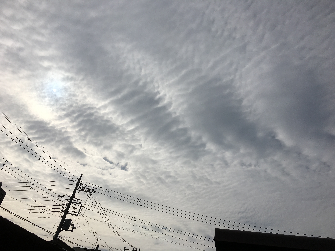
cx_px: 168
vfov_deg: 48.2
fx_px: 281
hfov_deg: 61.7
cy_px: 126
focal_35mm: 29
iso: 25
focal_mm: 4.15
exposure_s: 1/9615
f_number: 2.2
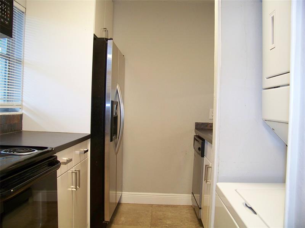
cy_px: 114
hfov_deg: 55.4
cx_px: 152
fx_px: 291
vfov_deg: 42.9
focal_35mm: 33
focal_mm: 5.85
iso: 200
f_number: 2.8
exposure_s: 1/30
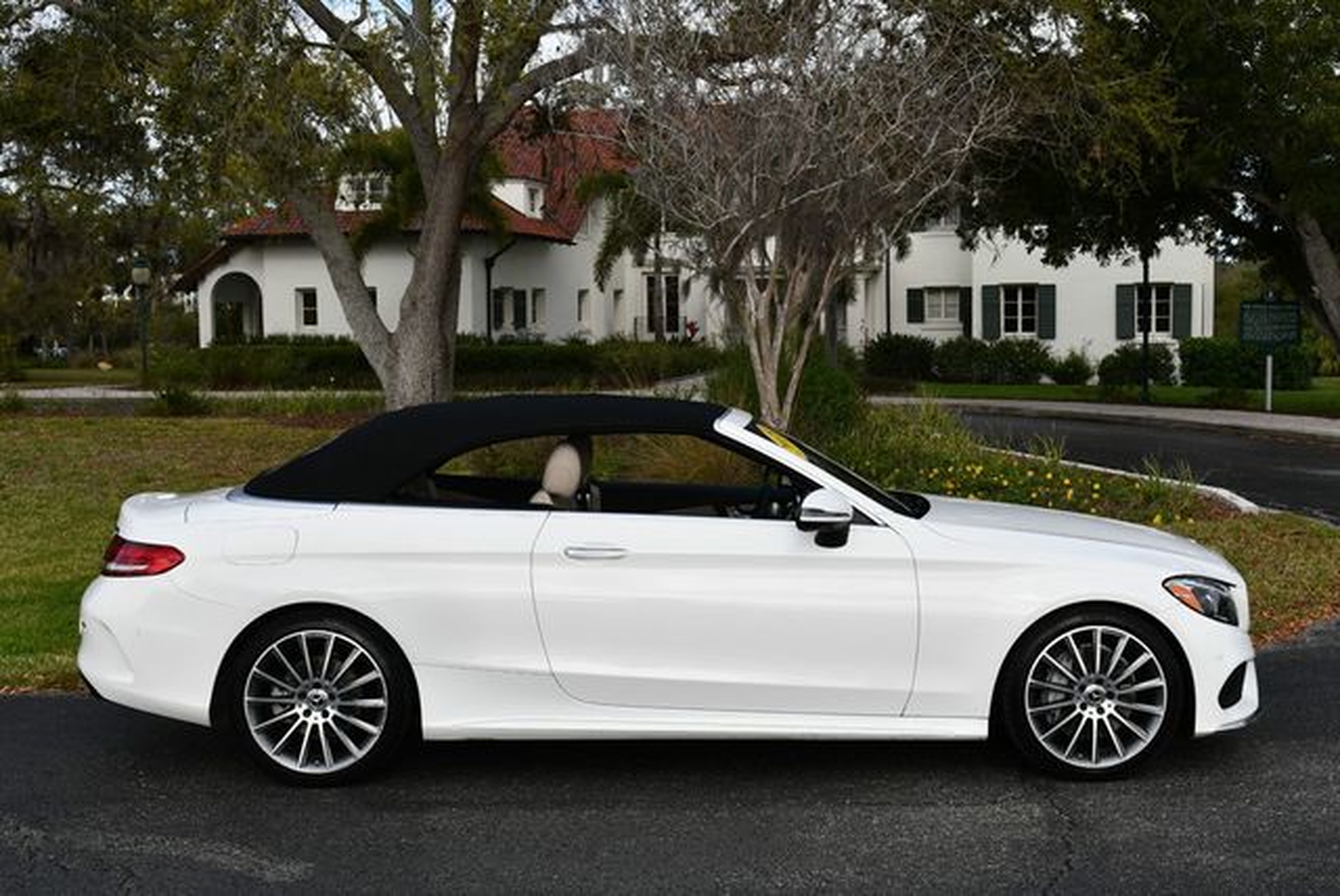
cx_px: 670
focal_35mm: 48
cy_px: 448
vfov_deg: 28.1
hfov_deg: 41.1
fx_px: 1788
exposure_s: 1/250
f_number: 8
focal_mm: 24
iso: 100
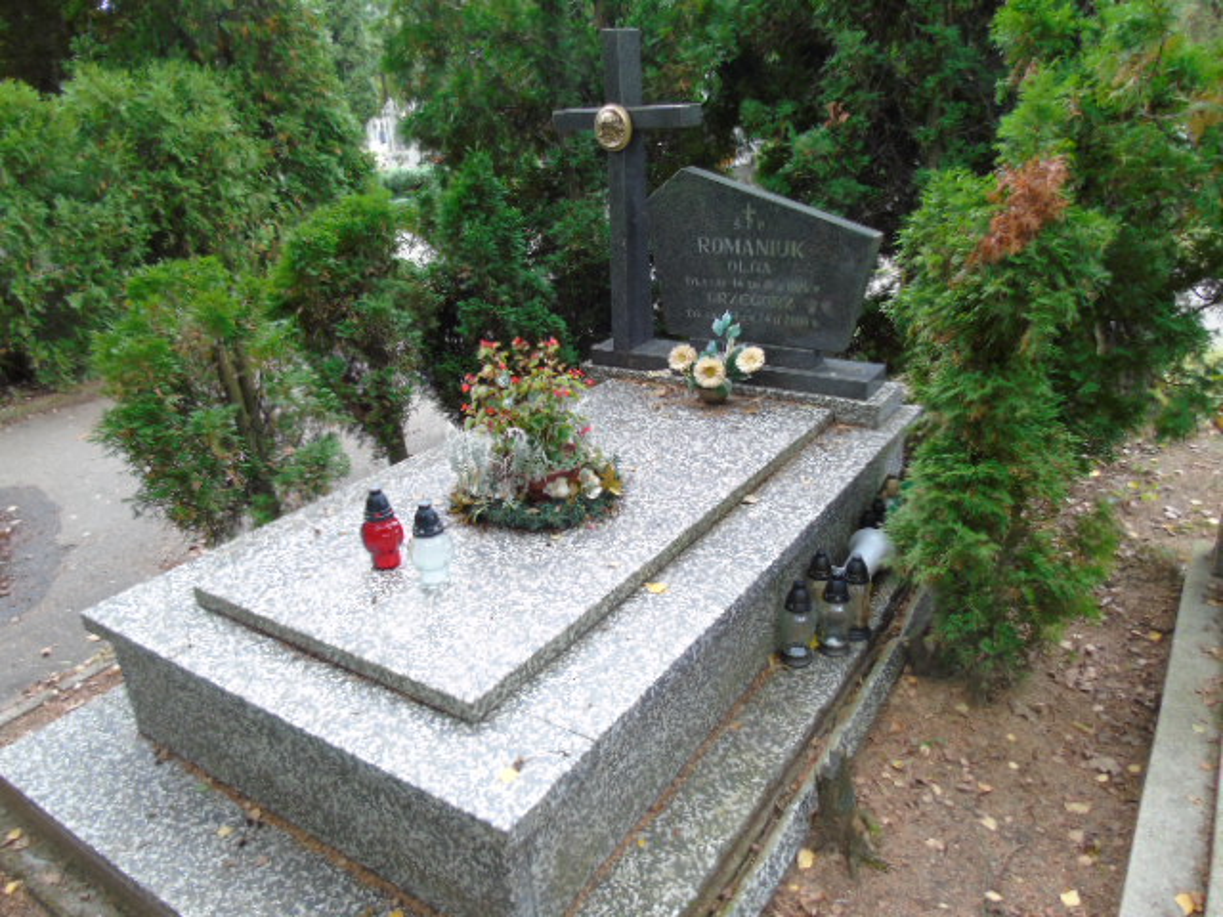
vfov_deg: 54.9
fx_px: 883
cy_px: 458
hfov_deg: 69.4
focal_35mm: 25
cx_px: 612
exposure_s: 1/30
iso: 80
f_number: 3.4
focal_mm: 4.4
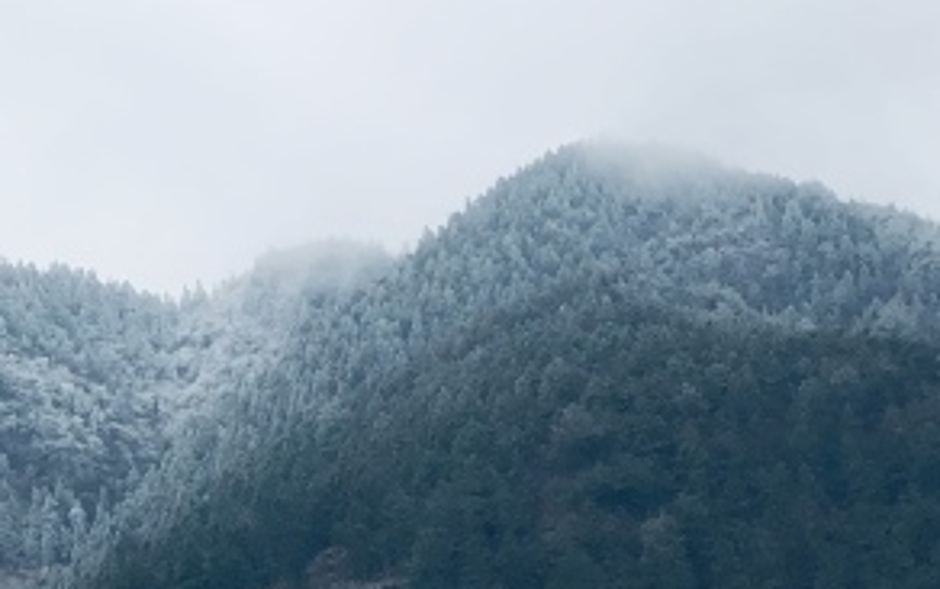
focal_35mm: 104
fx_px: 2666
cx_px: -232
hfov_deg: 18.8
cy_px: 219
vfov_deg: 12.6
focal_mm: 3.99
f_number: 1.8
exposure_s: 1/190
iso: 20
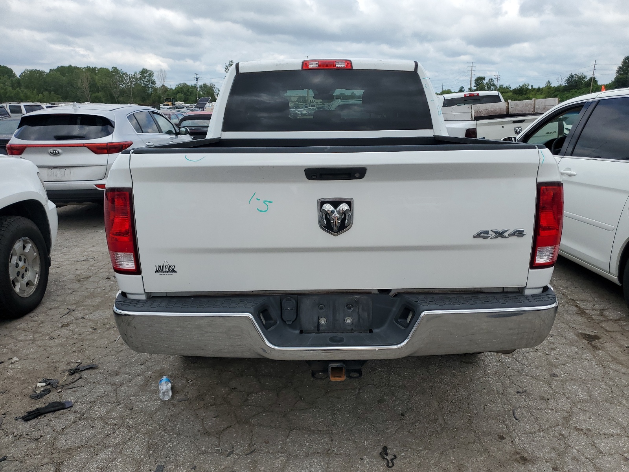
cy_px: 236
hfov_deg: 67.3
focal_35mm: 26
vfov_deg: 53.1
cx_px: 314
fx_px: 472
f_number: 1.5
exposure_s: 1/2500
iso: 50
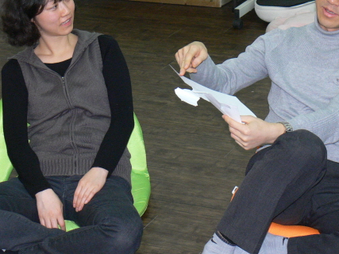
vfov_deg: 14.1
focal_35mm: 105
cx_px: 171
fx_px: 1028
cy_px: 92
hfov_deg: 18.7
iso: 160
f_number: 3.2
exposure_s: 1/30
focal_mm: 11.8
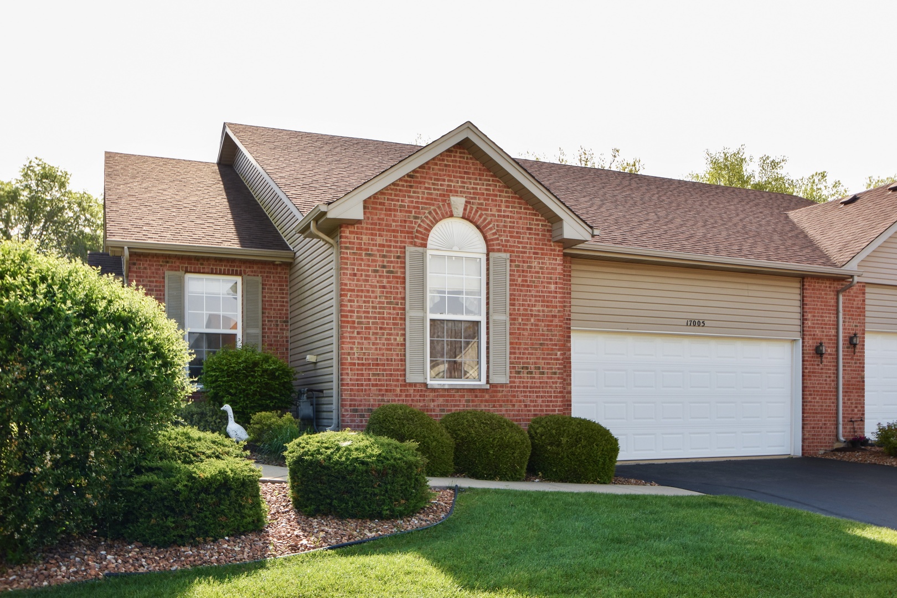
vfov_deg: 41.7
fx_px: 785
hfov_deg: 59.5
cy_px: 299
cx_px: 448
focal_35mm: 32
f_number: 9
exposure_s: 1/200
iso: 200
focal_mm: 21
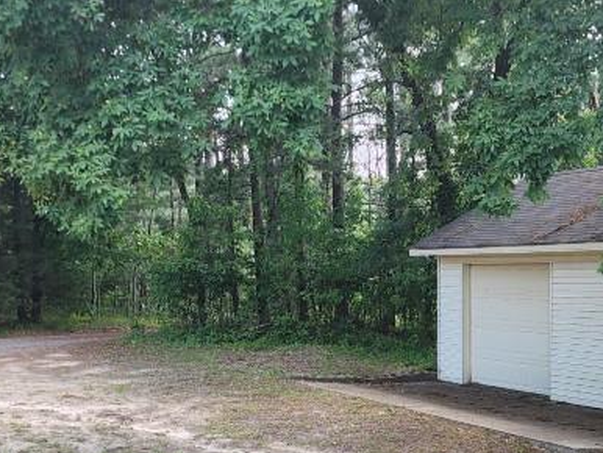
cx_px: 383
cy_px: 397
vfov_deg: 23.5
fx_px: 1063
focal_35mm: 61
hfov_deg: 31.5
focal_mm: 6.4
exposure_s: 1/180
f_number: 1.8
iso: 40
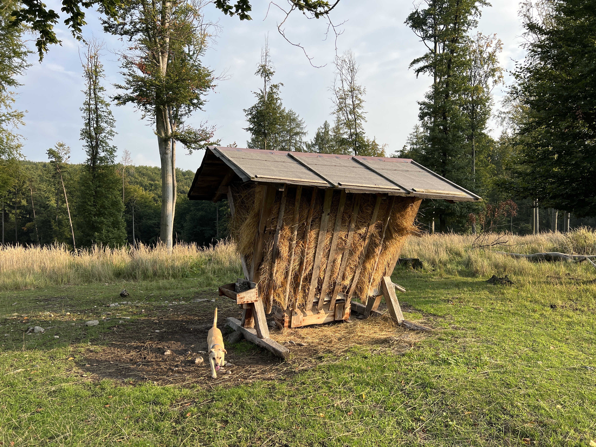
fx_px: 448
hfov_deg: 67.3
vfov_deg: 53.1
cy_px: 224
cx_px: 298
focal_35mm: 26
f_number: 1.5
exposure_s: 1/1412
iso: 50
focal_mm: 5.7
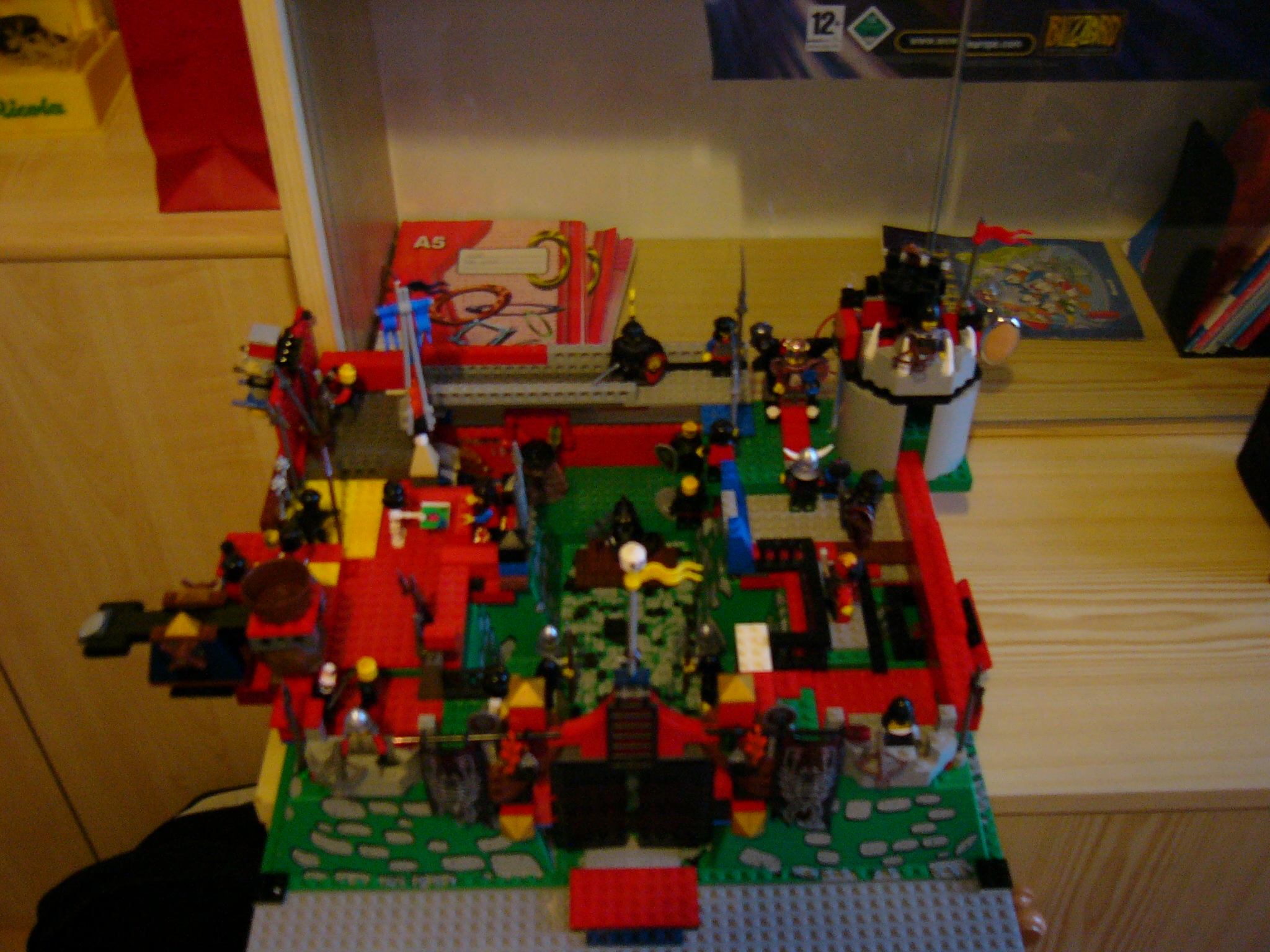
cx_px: 635
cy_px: 476
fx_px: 1284
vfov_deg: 40.7
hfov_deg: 52.6
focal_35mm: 35
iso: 200
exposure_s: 1/8
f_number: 2.8
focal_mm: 5.8
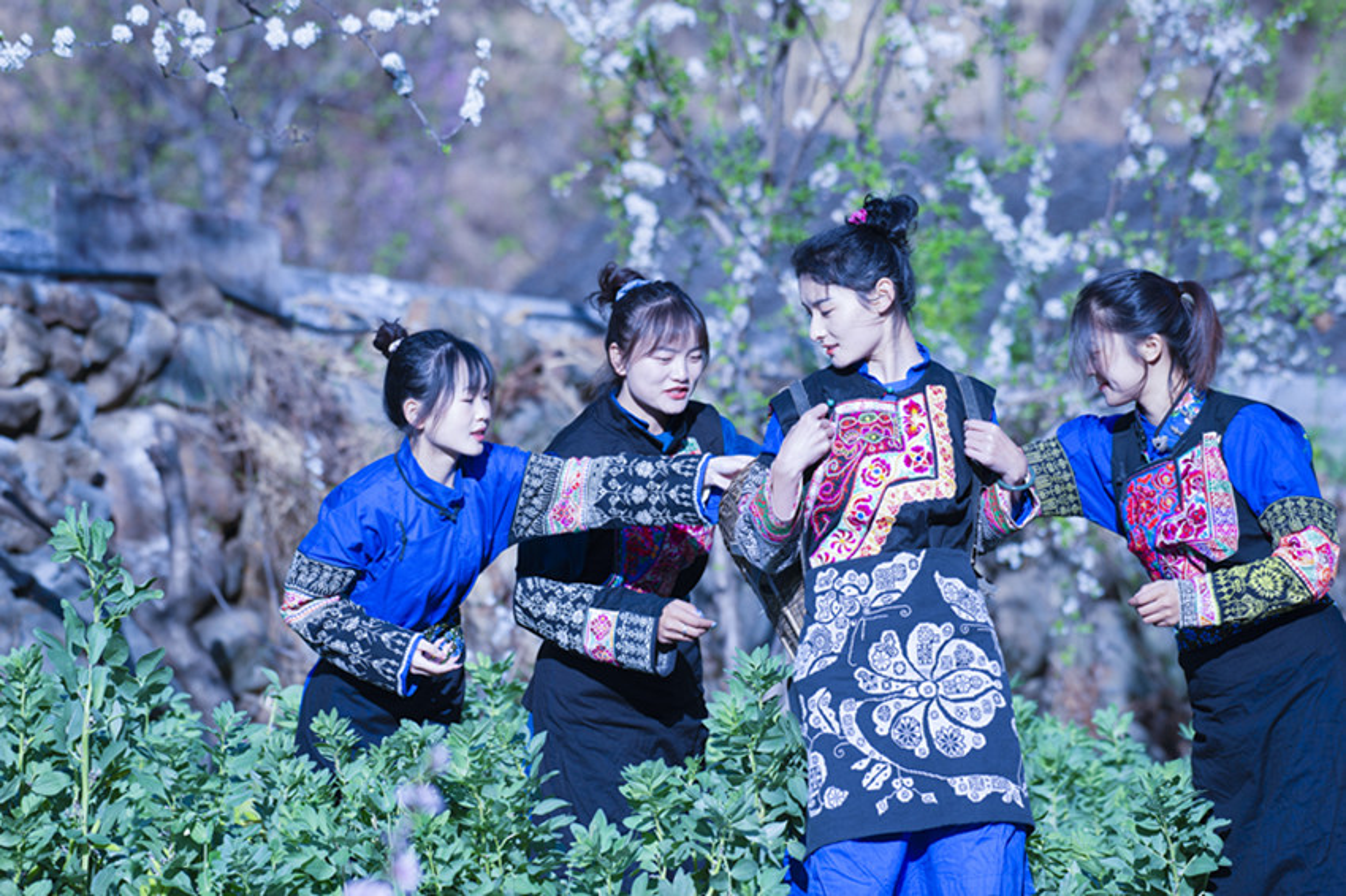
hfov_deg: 8.6
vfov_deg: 5.7
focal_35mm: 240
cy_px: 448
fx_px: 8969
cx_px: 673
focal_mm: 240
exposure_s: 1/320
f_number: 5.6
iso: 100
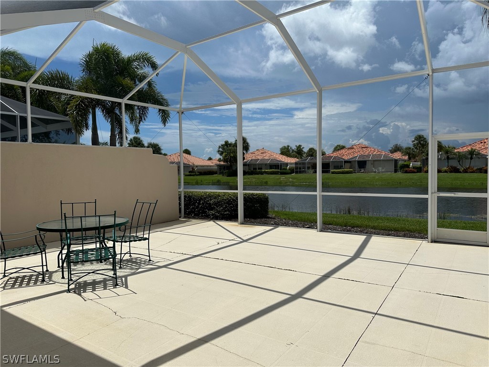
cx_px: 244
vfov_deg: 56.8
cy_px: 184
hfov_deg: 71.6
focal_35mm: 24
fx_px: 339
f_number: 1.78
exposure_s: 1/8197
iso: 80
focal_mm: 6.86
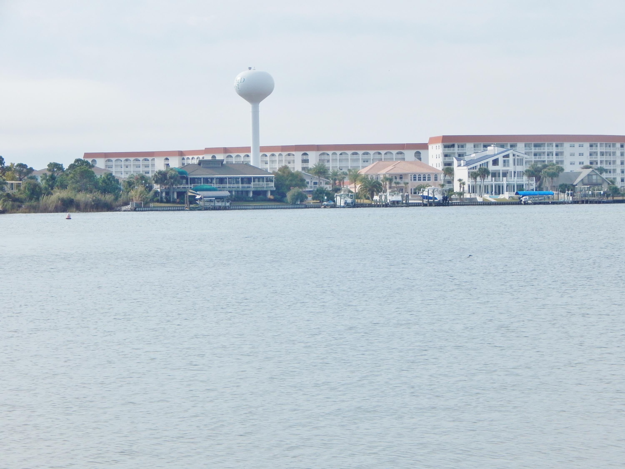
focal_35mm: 114
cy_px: 234
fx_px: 2058
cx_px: 312
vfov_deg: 13.0
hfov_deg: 17.3
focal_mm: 20.5
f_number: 4.6
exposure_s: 1/1500
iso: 125
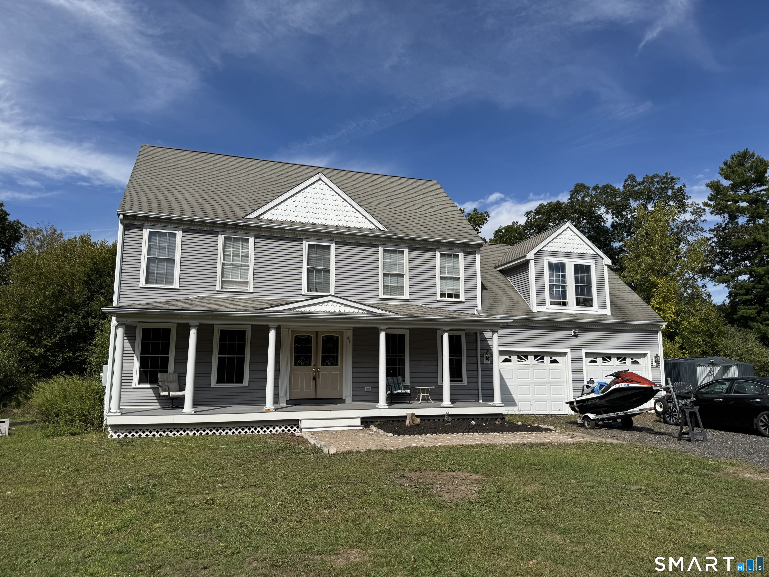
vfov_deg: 56.8
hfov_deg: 71.6
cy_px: 288
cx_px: 384
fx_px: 533
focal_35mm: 24
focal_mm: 6.76
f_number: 1.78
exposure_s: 1/5348
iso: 80
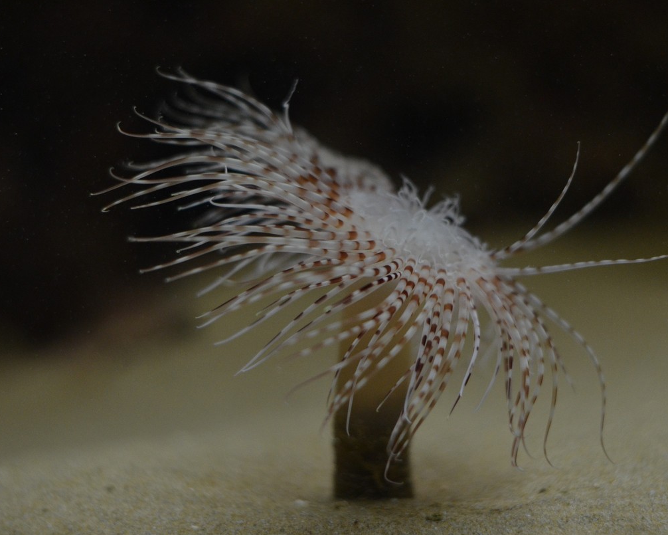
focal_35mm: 86
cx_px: 390
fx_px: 1700
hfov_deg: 22.2
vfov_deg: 17.9
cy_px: 270
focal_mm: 50
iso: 1000
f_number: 2.8
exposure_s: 1/250
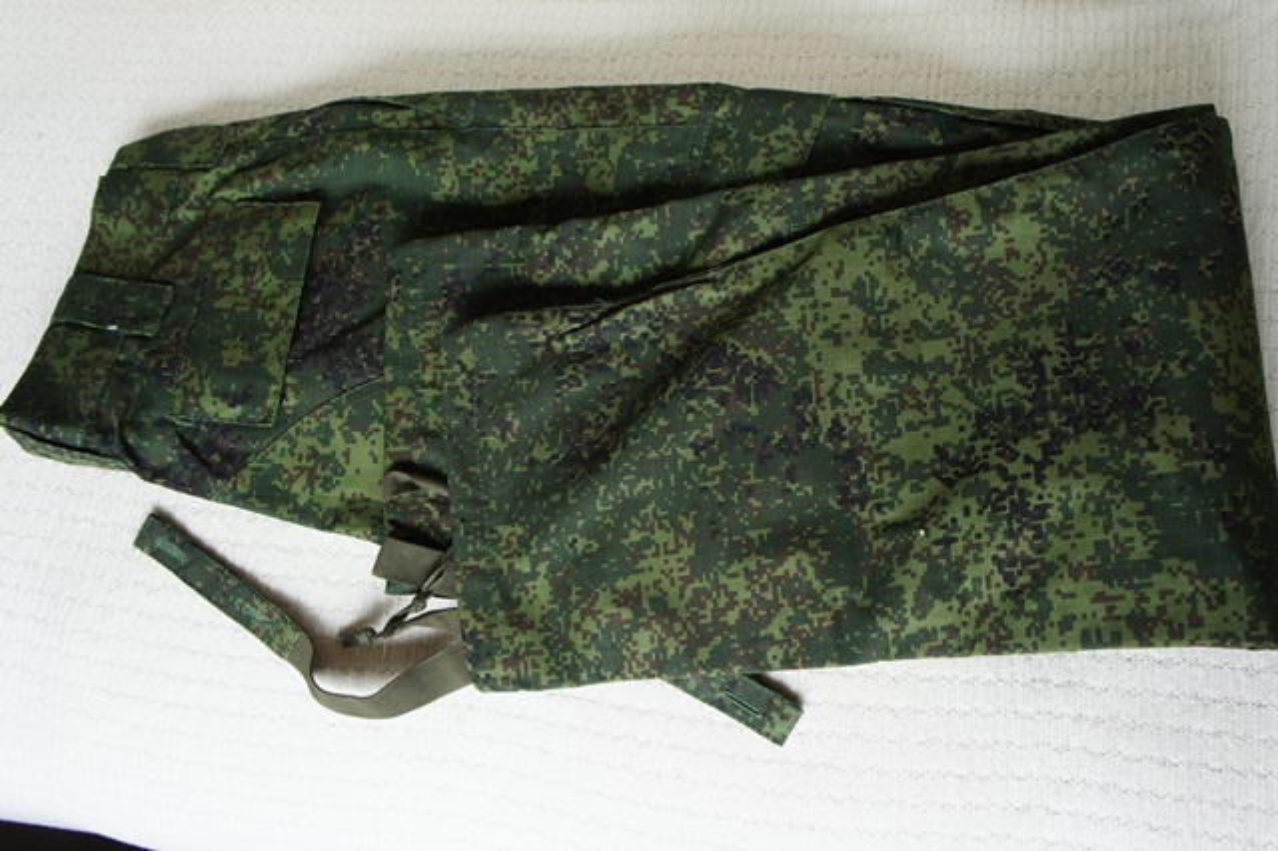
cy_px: 426
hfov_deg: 51.3
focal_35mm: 38
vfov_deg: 35.5
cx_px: 639
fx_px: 1331
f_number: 5.6
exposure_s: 1/80
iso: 800
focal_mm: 25
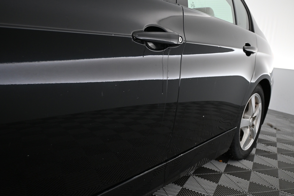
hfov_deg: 63.2
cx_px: 147
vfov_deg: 44.6
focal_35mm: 29
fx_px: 239
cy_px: 98
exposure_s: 1/50
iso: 1000
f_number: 3.8
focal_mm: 19.5
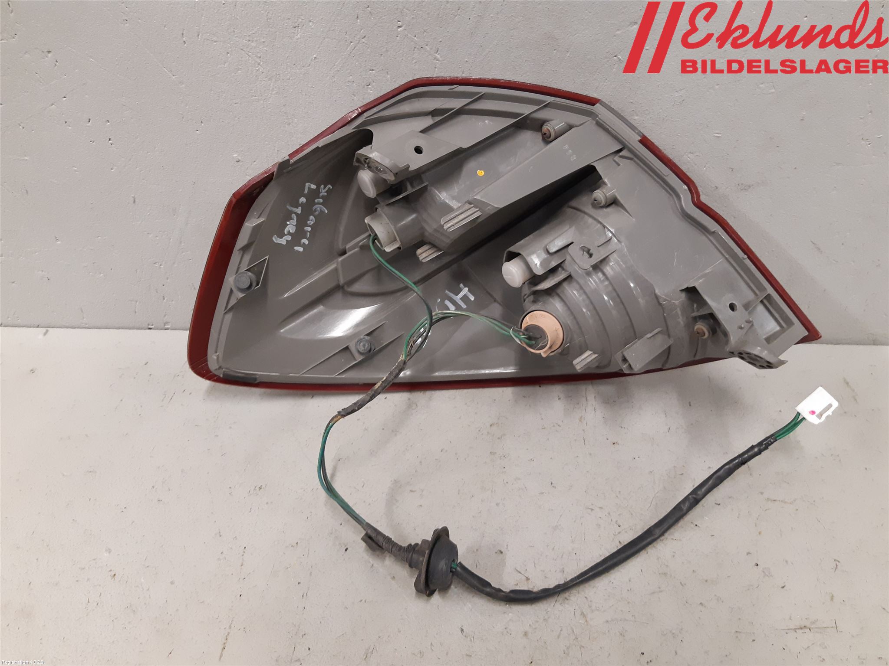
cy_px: 333
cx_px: 444
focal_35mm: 26
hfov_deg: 67.3
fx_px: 668
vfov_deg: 53.1
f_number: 1.7
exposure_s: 1/50
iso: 200
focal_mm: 3.93
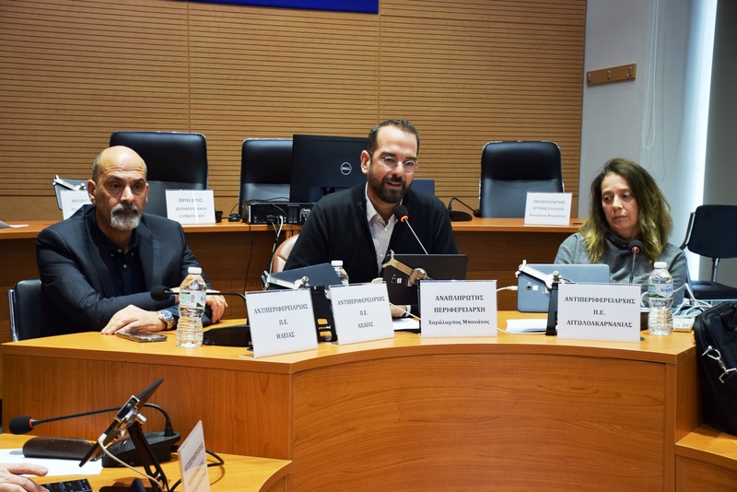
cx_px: 368
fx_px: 983
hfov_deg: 41.1
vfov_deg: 28.1
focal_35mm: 48
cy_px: 246
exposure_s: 1/30
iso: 800
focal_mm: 32
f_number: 4
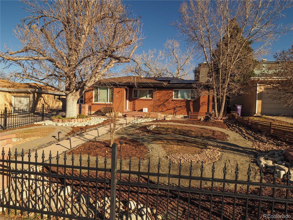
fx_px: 152
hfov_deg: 87.8
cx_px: 146
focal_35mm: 18
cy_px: 110
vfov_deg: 71.6
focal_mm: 9
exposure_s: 1/1250
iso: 320
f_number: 5.6
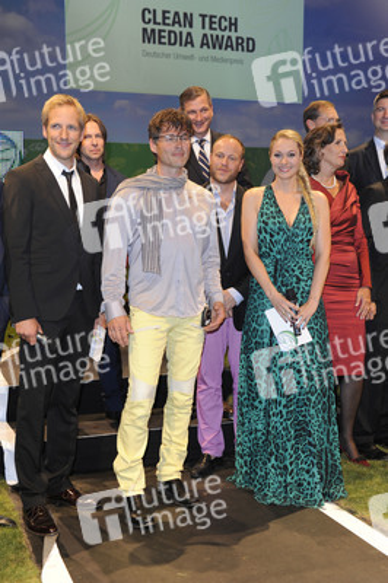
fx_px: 777
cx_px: 194
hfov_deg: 28.0
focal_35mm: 48
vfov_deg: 41.1
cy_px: 292
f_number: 5.6
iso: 1250
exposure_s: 1/80
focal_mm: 48
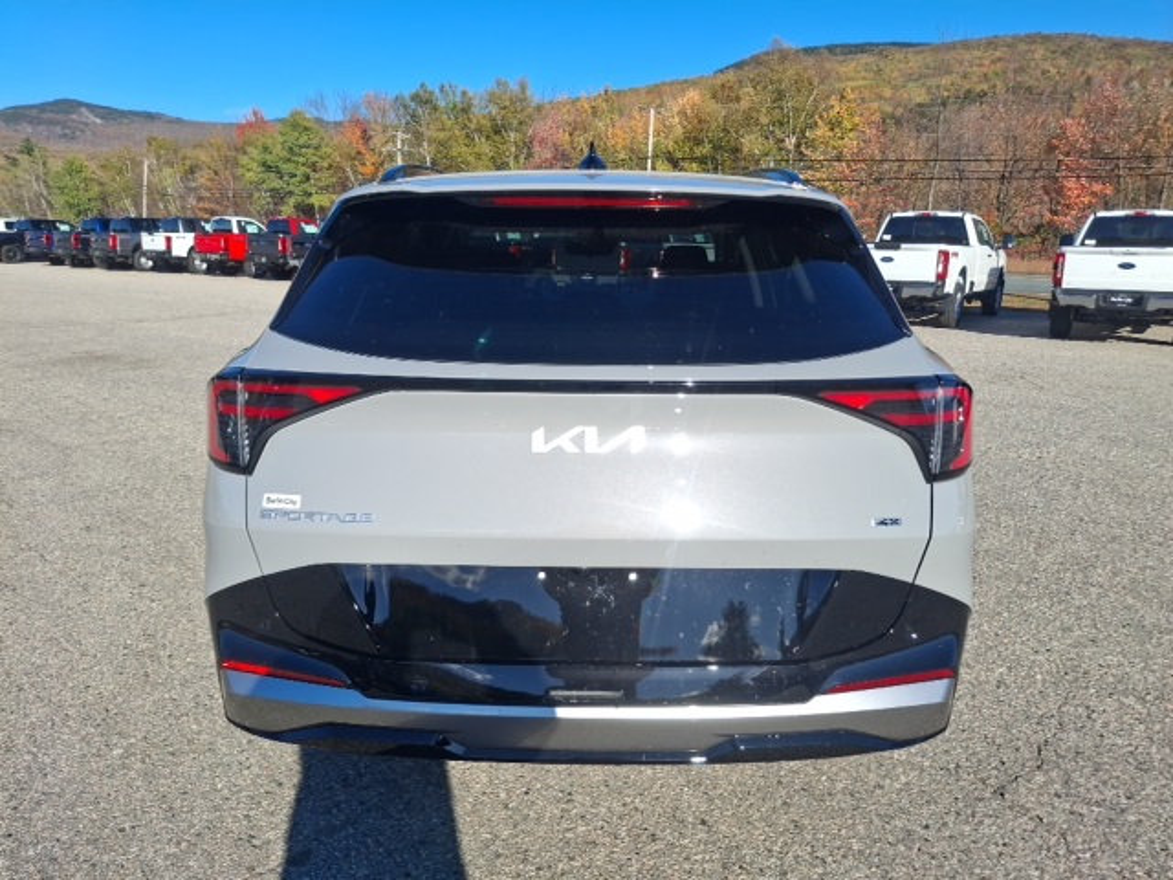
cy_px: 440
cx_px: 586
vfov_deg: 54.9
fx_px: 847
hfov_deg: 69.4
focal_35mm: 25
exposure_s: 1/1563
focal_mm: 4.69
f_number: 1.8
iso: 30
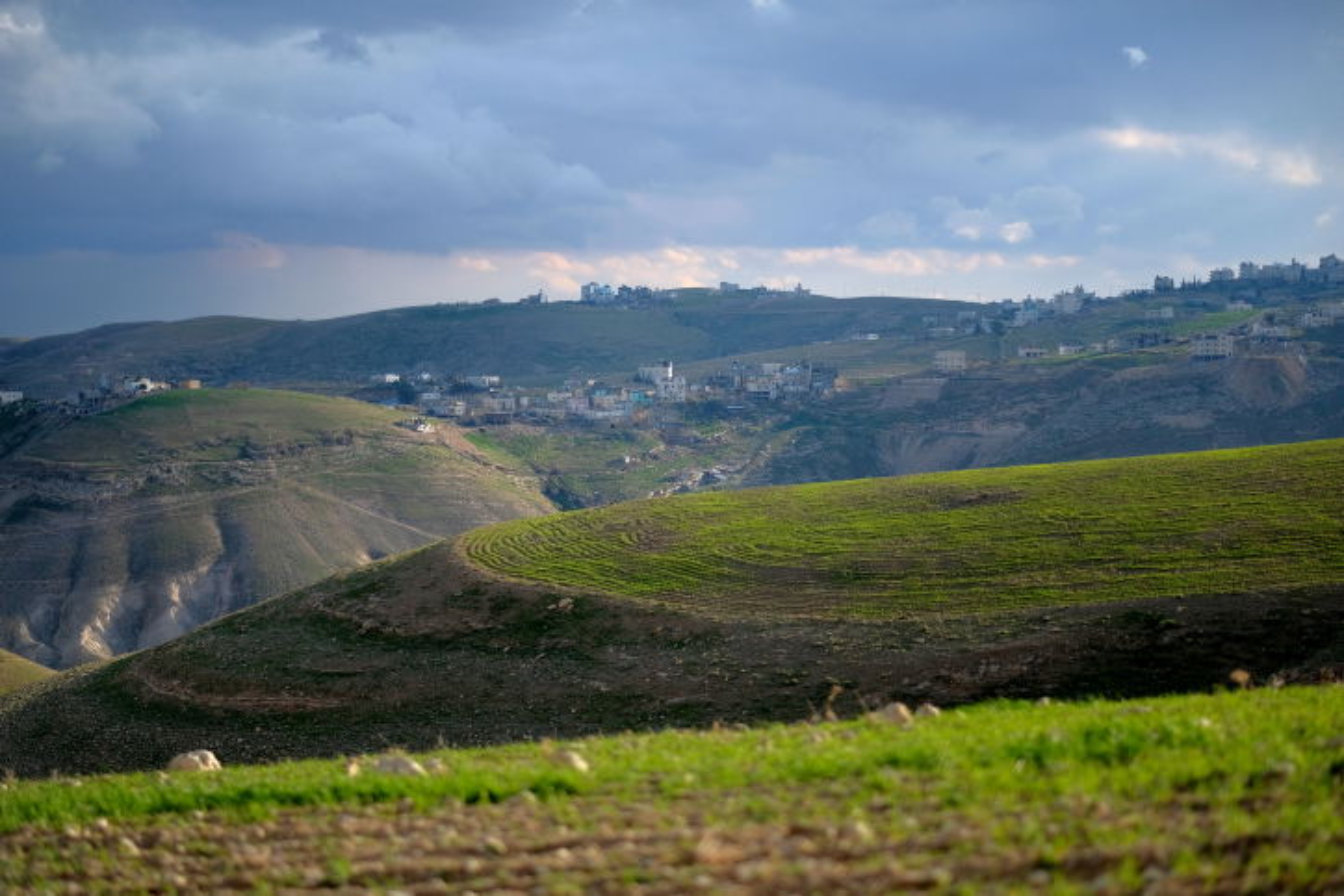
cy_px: 448
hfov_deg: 24.2
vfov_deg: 16.3
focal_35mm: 84
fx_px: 3136
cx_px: 672
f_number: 1.2
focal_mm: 56
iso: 200
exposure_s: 1/22000
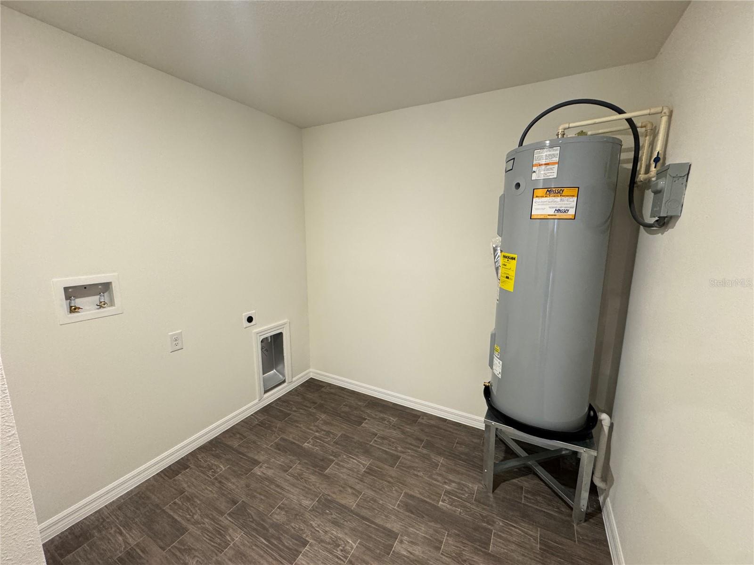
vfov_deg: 85.7
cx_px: 377
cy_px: 282
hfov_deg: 102.1
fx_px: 305
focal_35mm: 14
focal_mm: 2.22
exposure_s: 1/60
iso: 500
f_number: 2.2
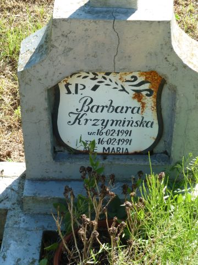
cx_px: 99
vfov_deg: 17.7
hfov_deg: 13.3
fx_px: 847
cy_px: 132
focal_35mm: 111
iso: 160
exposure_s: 1/200
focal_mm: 18.2
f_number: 4.4
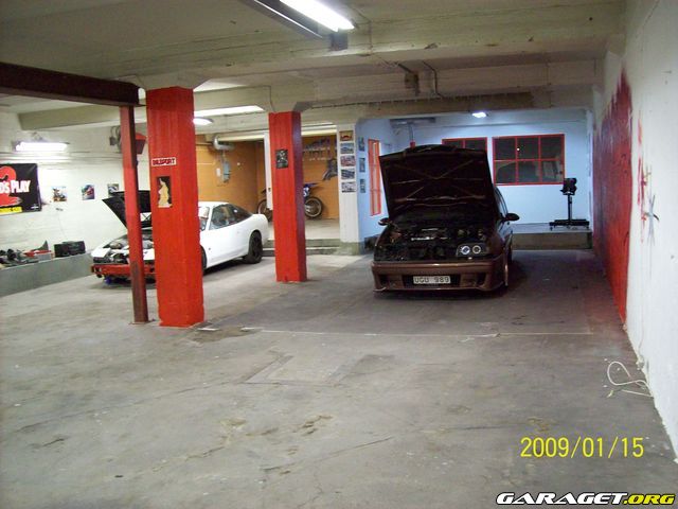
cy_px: 254
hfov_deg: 51.4
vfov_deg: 39.7
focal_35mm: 36
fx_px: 705
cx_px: 339
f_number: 2.7
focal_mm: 6
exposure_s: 1/8
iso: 200
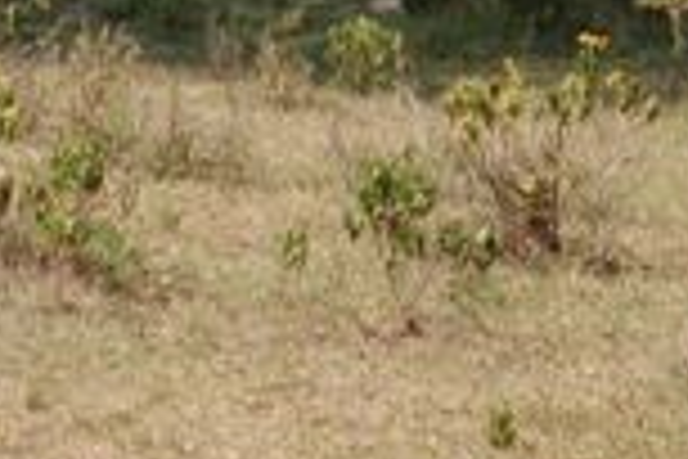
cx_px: -180
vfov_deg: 4.5
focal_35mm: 307
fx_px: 5867
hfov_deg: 6.7
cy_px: -36
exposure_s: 1/500
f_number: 5.6
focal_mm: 70
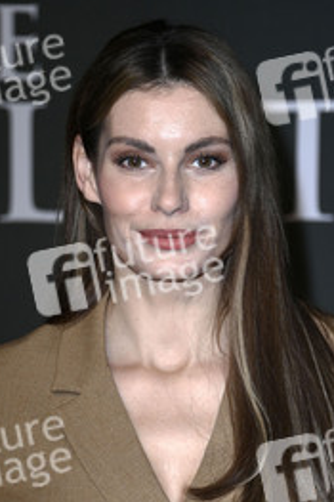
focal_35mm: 205
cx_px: 181
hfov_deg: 6.7
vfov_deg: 10.0
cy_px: 366
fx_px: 2856
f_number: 5.6
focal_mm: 135
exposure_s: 1/250
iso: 800
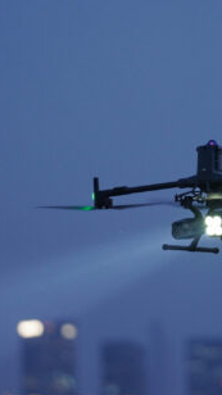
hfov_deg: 3.0
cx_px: 196
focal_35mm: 404
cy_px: 242
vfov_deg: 5.3
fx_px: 4232
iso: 1250
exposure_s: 1/50
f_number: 2.8
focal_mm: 198
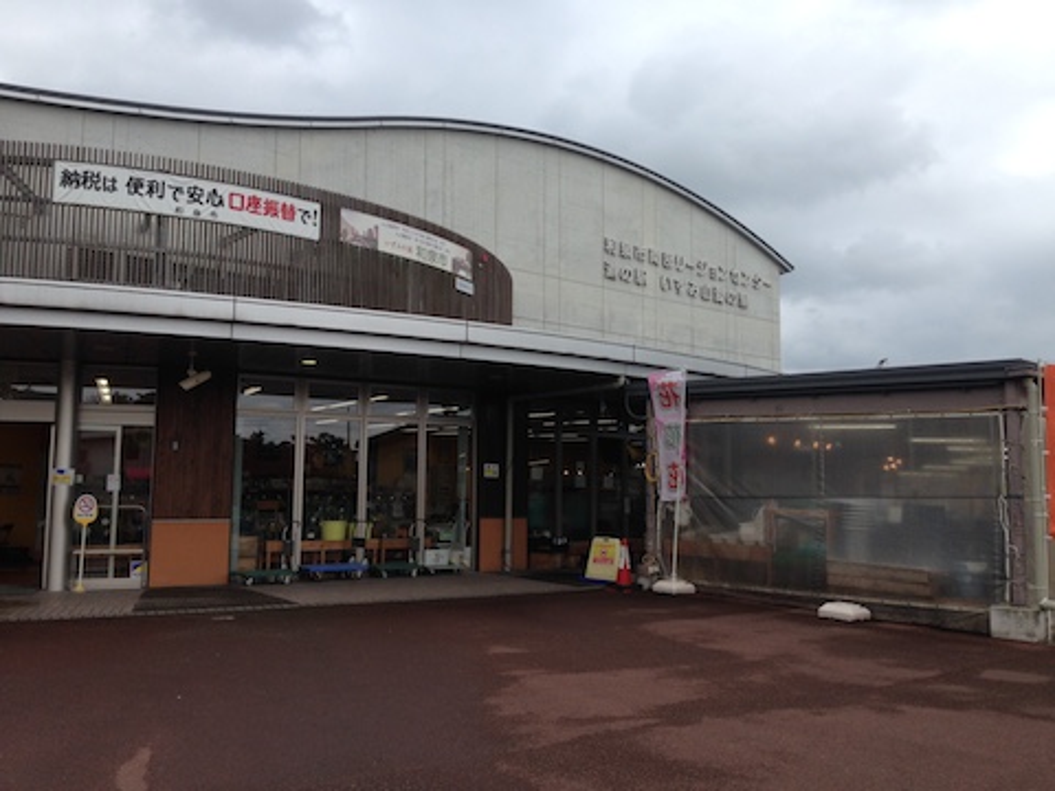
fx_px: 1006
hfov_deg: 55.4
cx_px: 528
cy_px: 396
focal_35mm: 33
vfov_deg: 42.9
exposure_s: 1/542
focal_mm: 4.12
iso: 50
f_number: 2.4
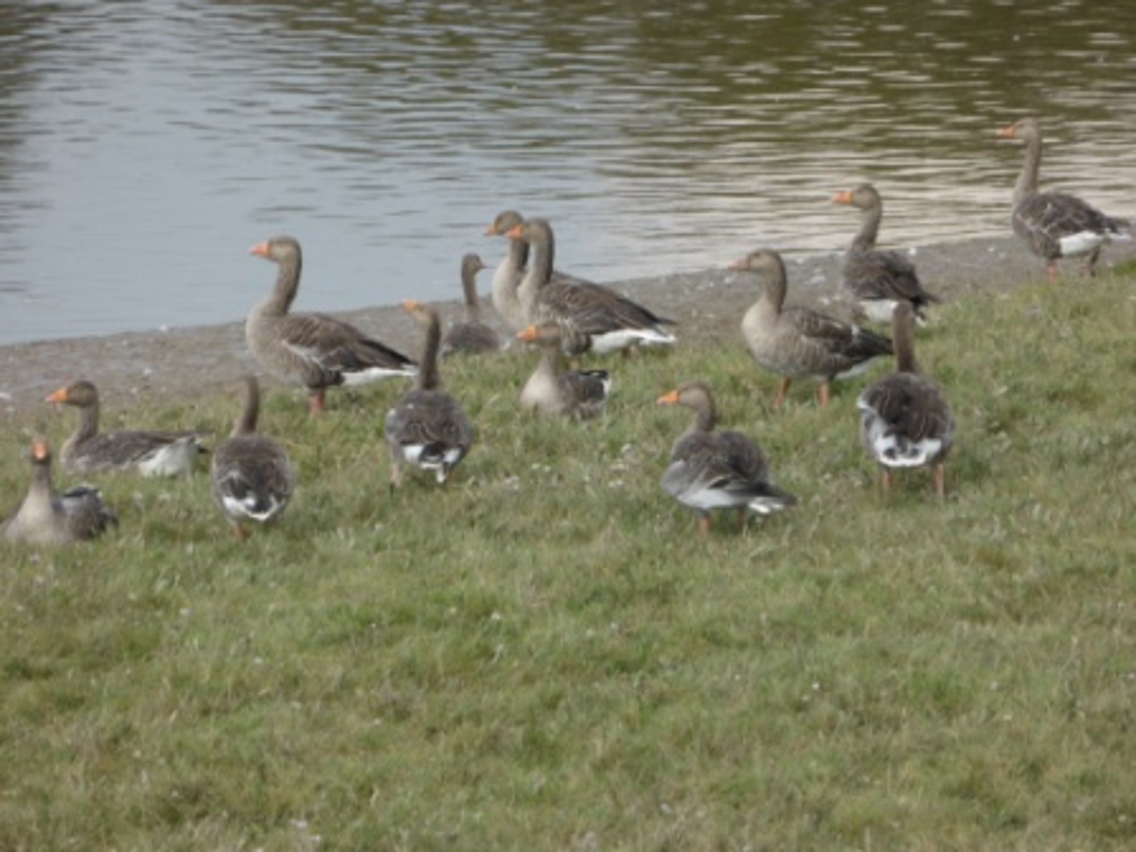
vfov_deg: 3.1
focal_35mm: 480
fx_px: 15752
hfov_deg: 4.1
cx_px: 568
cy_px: 426
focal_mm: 86
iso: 100
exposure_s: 1/200
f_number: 6.4
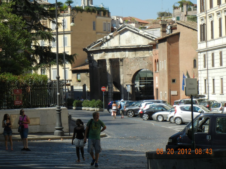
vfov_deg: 12.8
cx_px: 113
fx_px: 757
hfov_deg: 17.0
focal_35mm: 116
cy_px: 84
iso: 160
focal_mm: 20.9
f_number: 4.6
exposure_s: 1/767
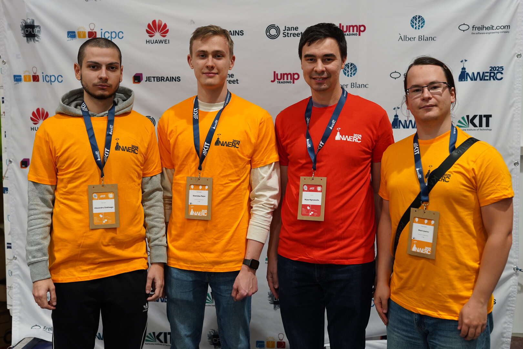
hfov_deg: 39.6
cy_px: 174
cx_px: 262
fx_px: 726
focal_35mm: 50
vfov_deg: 27.0
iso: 640
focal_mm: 50
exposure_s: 1/50
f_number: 2.8
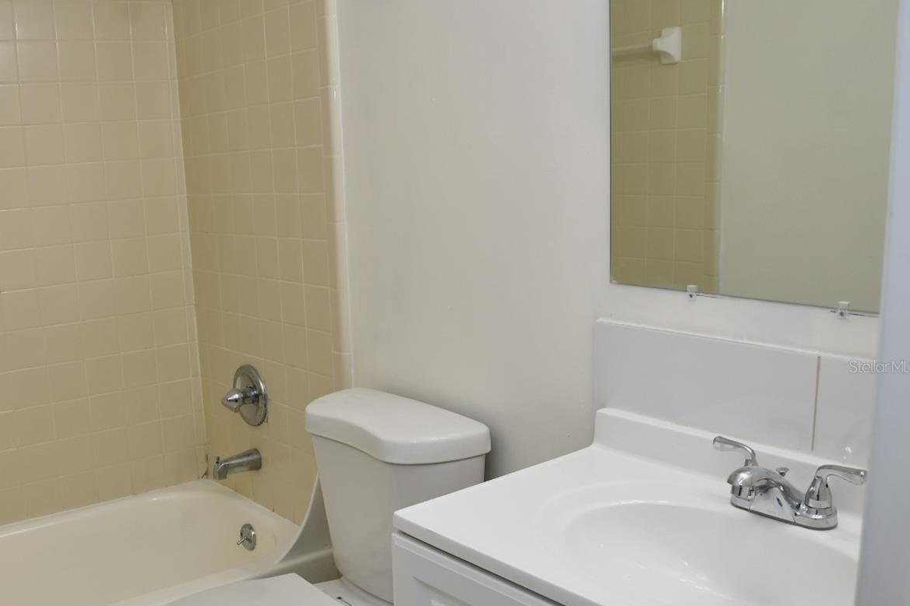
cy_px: 366
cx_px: 298
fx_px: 935
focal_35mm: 37
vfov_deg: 35.8
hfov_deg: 50.9
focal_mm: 18
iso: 200
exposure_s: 1/100
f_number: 5
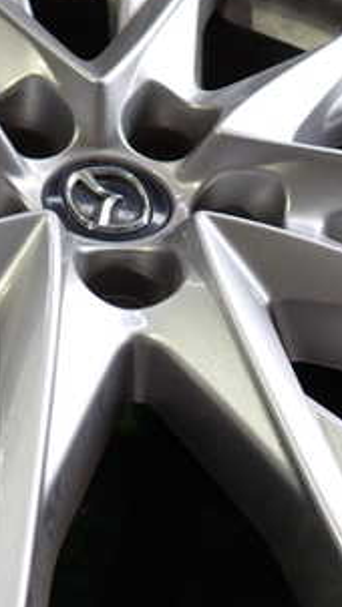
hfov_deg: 18.5
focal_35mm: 65
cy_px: 422
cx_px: 209
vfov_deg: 32.0
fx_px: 1047
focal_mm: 5.4
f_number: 2.3
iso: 125
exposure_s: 1/60
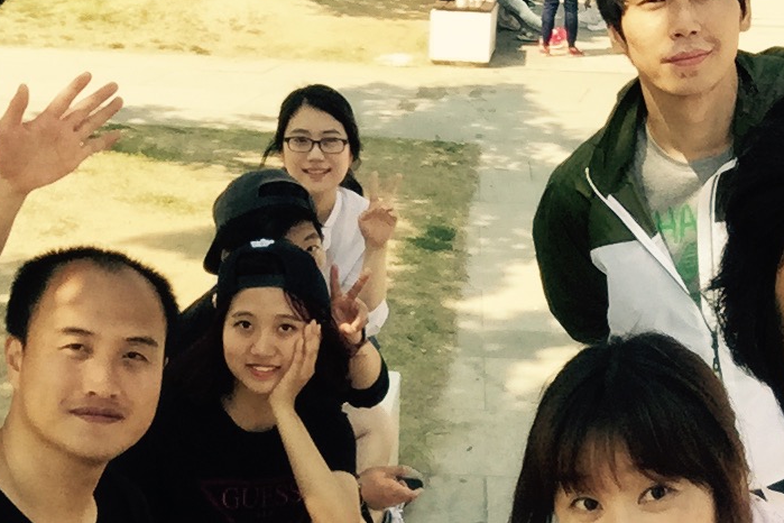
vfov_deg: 22.9
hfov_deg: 33.9
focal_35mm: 59
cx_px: 434
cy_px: 345
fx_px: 1285
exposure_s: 1/962
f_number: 2.2
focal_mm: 2.65
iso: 32
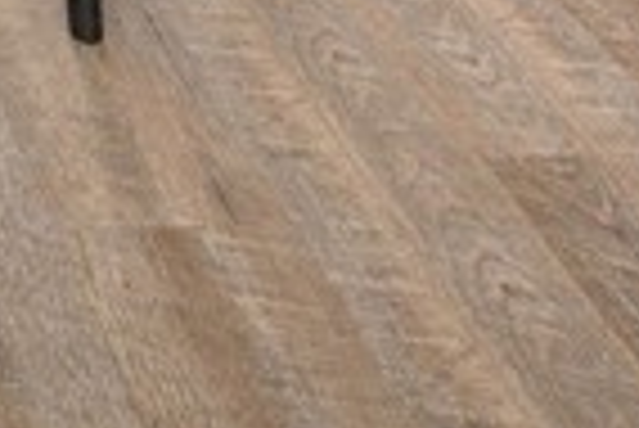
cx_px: -592
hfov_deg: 15.6
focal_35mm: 107
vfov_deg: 8.4
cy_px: -1174
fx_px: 1901
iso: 200
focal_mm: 14
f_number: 9
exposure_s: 1/60
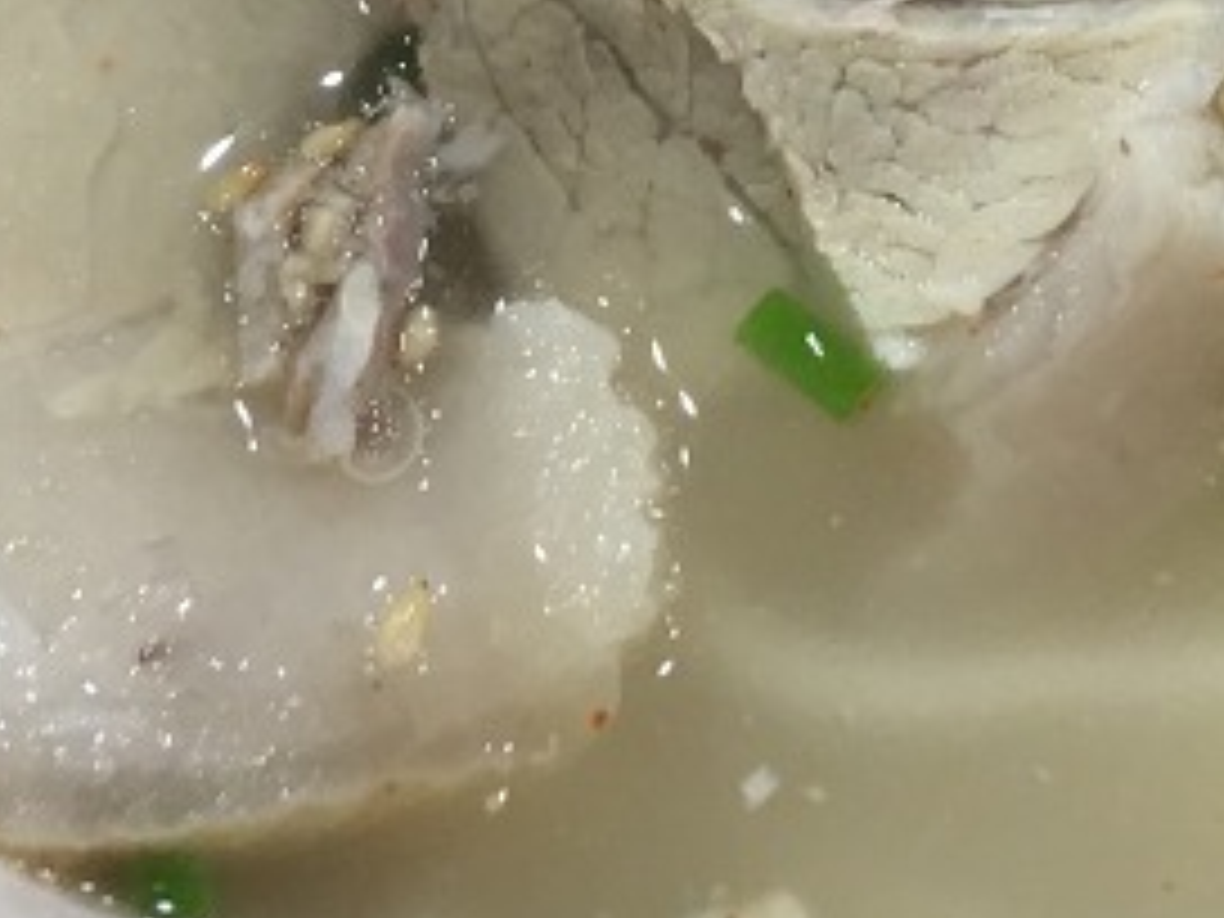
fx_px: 3854
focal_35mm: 109
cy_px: -436
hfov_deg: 18.0
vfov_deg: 12.9
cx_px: 801
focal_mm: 4.15
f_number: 2.2
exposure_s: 1/30
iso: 80
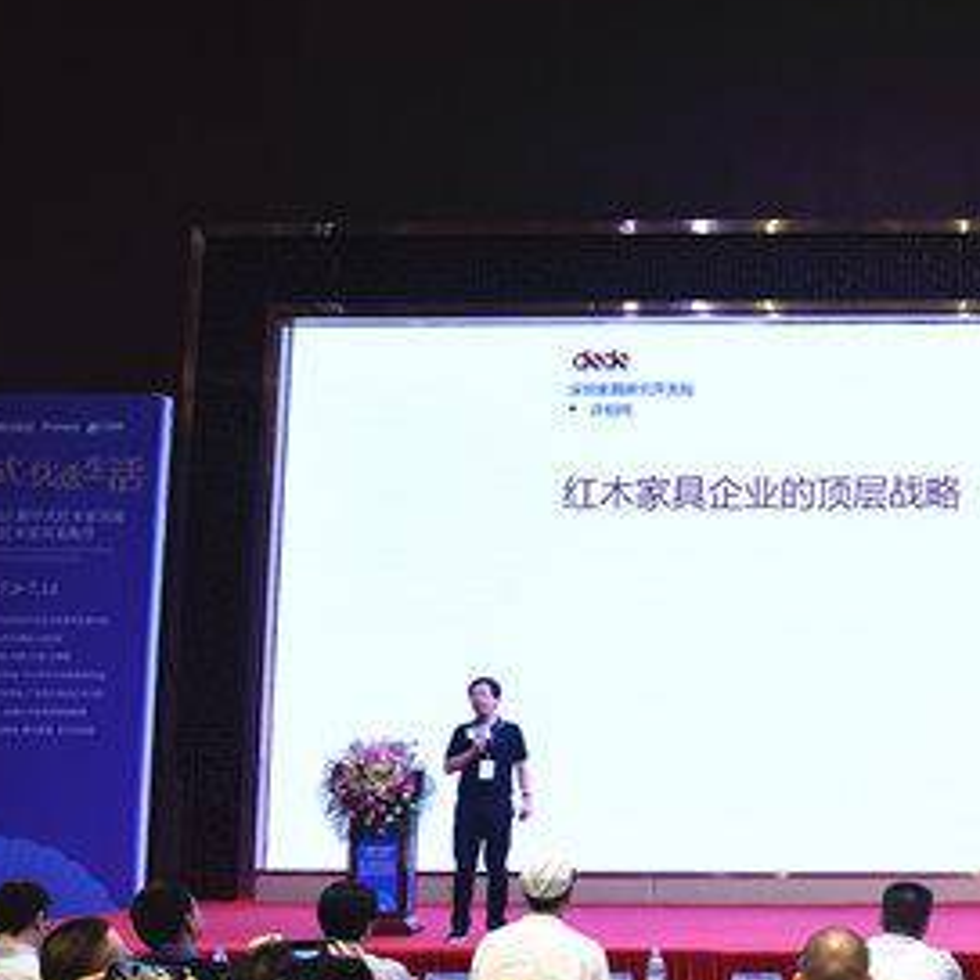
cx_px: 969
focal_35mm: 45
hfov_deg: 34.3
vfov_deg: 37.1
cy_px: 661
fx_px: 1441
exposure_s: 1/100
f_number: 8
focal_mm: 24
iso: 1600
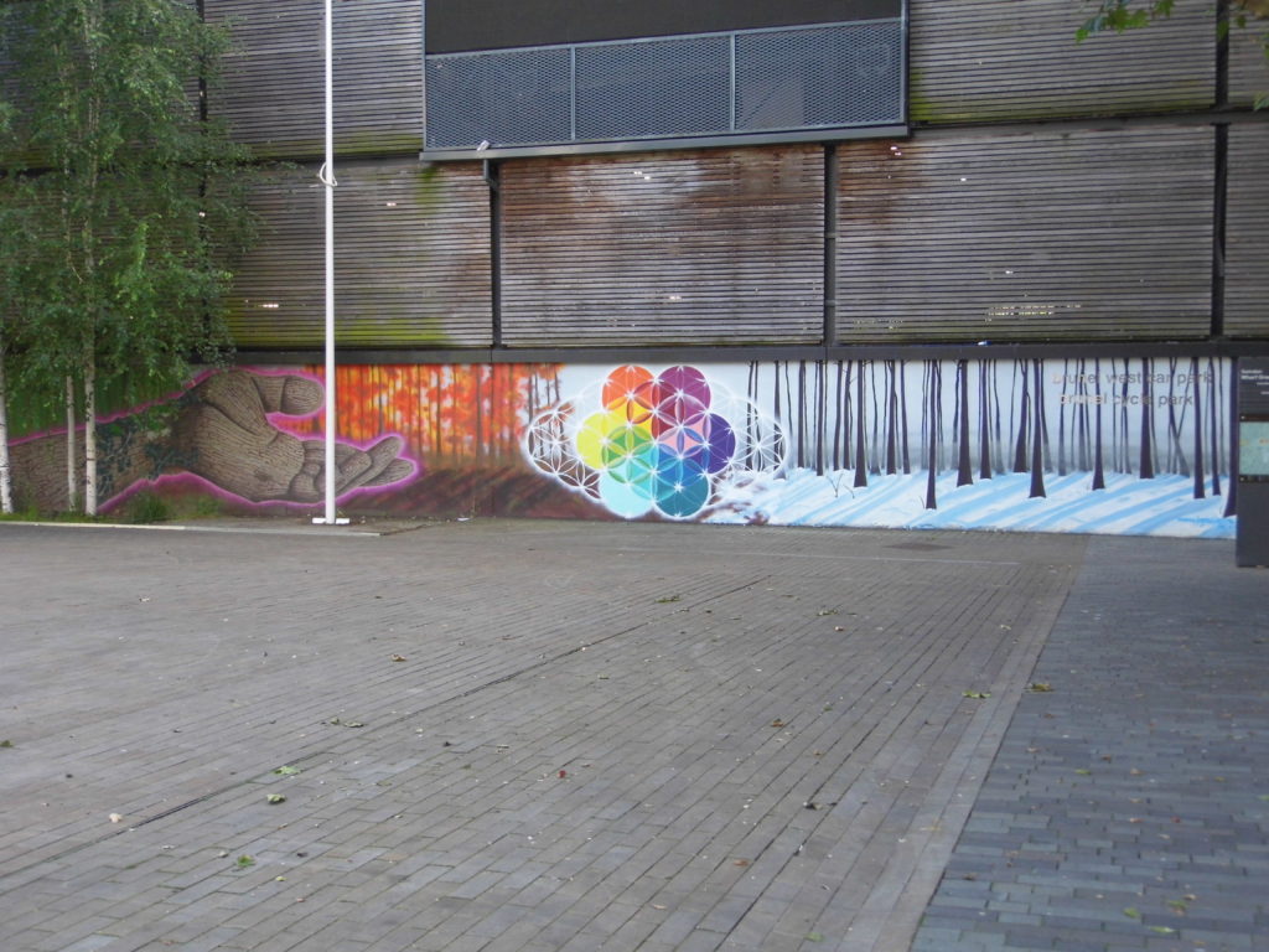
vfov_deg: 36.8
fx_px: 1430
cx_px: 634
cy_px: 476
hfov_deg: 47.9
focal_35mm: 39
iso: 100
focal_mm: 6.9
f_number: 3.3
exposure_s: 1/80
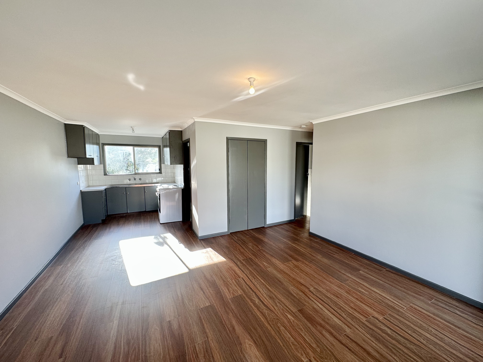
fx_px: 195
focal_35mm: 14
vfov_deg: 85.7
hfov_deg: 102.1
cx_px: 242
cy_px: 181
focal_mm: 2.22
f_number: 2.2
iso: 64
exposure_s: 1/100
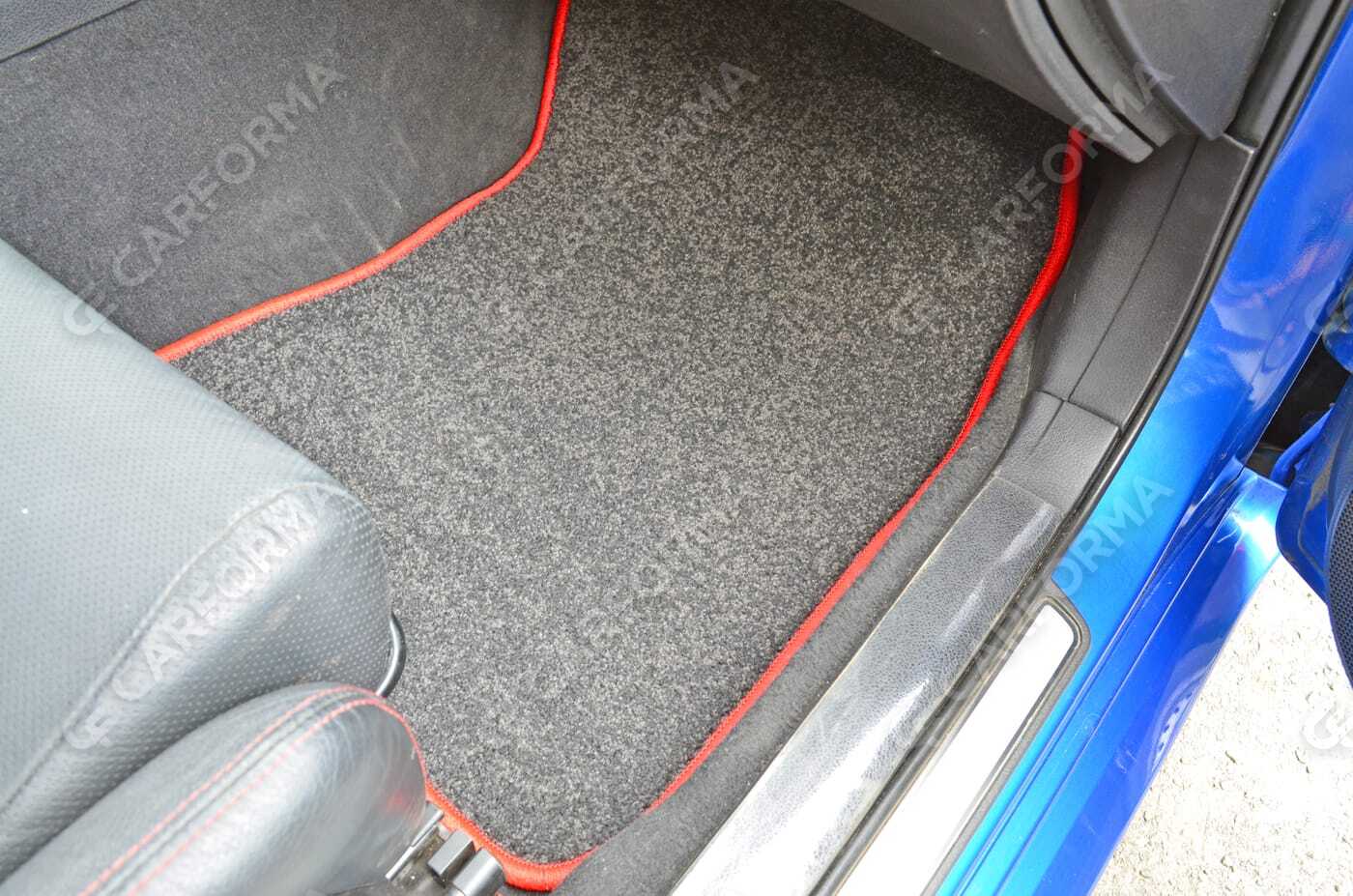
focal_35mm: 33
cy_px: 448
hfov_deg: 57.3
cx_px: 676
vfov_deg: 39.8
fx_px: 1238
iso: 500
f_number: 8
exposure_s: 1/15
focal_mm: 22
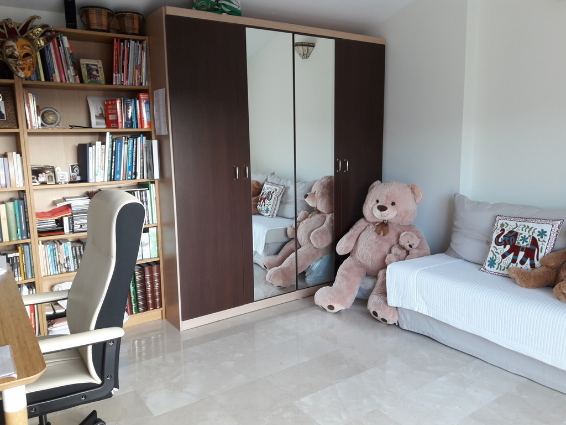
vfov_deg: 49.7
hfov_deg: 63.4
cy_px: 212
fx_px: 458
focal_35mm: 28
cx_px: 283
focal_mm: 3.7
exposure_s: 1/33
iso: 50
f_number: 1.9
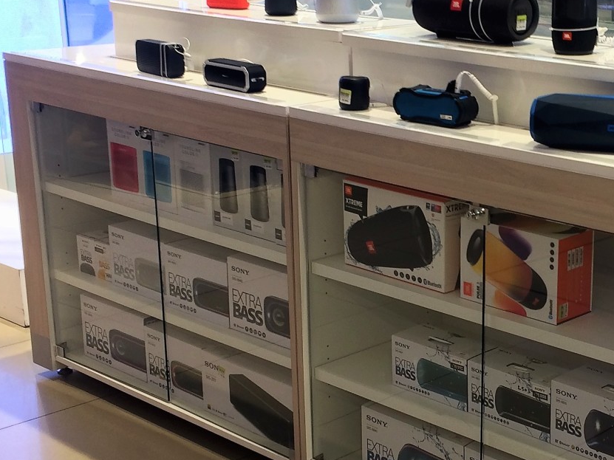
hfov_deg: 28.2
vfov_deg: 21.9
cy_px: 261
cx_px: 515
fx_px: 1188
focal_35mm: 67
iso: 40
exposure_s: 1/33
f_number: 2.2
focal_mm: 4.15
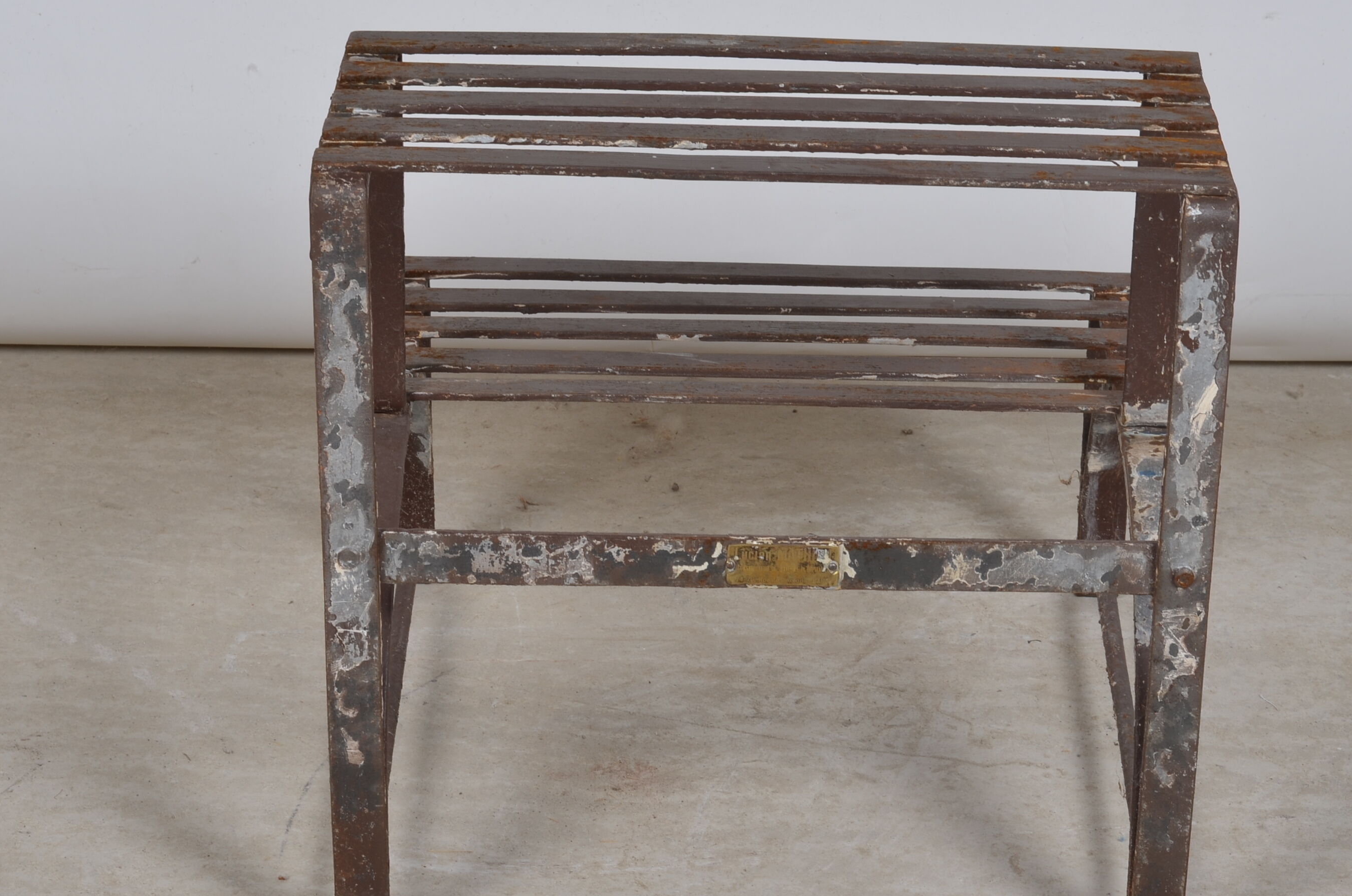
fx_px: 3861
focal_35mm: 103
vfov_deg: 13.2
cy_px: 543
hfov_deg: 19.8
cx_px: 799
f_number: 14
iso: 100
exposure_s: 1/125
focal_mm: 50
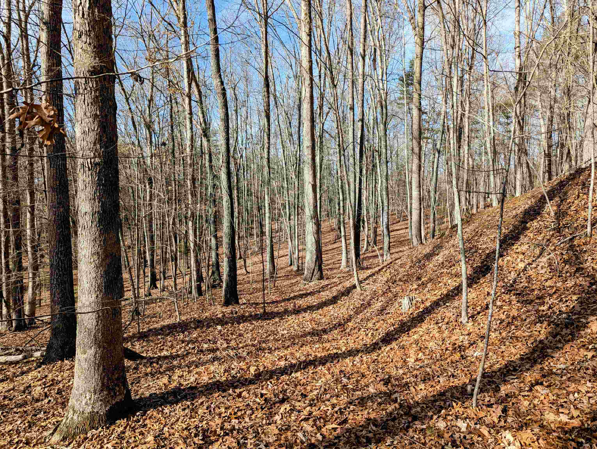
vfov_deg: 56.9
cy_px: 224
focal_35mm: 24
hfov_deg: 71.5
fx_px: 414
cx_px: 298
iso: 39
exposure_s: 1/960
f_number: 1.85
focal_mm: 6.81
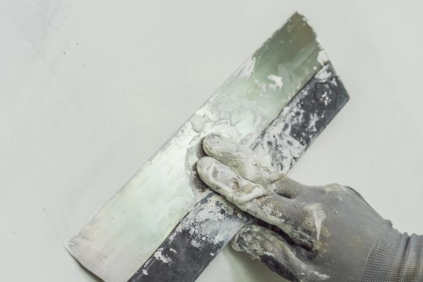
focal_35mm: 85
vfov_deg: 16.0
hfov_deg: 23.8
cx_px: 285
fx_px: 999
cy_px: 189
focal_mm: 50
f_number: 3.2
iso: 100
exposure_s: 1/200
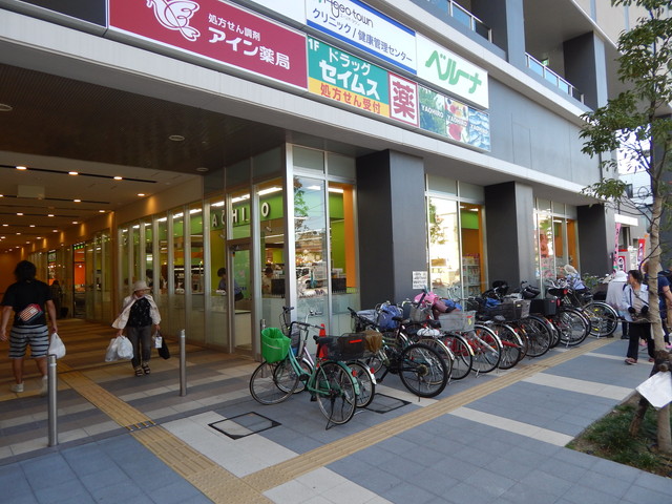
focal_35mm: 23
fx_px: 446
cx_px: 336
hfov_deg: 73.9
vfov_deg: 58.9
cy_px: 252
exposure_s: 1/160
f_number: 3
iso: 125
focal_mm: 4
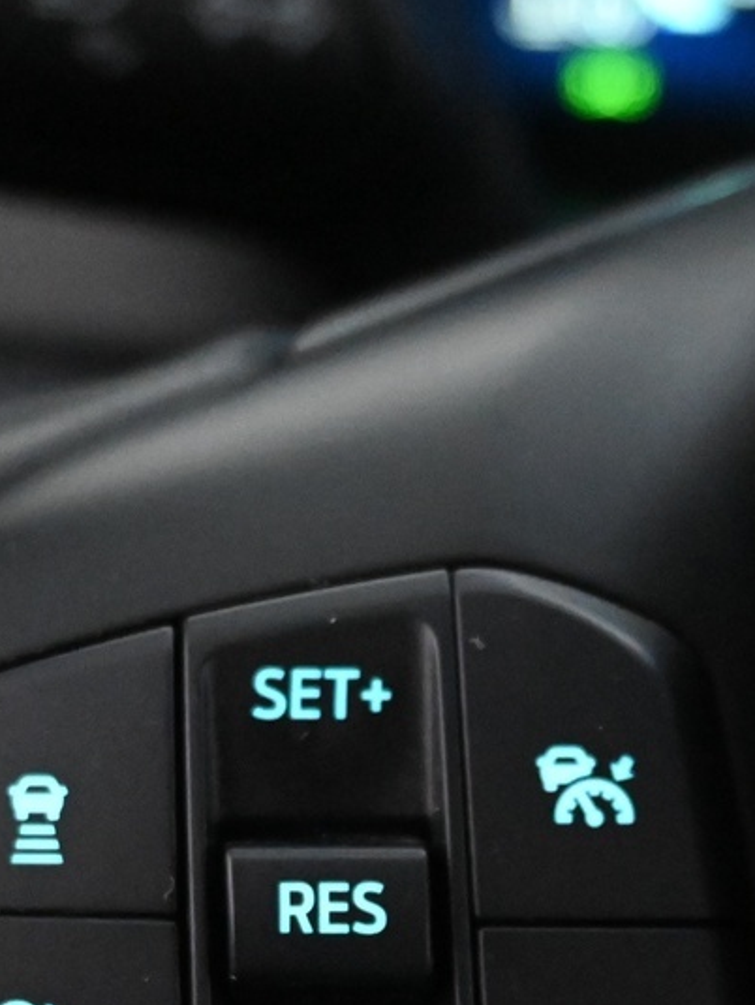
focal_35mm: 98
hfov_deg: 15.1
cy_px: 992
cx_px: 464
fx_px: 2852
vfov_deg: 19.4
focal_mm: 22.5
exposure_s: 1/40
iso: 8000
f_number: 4
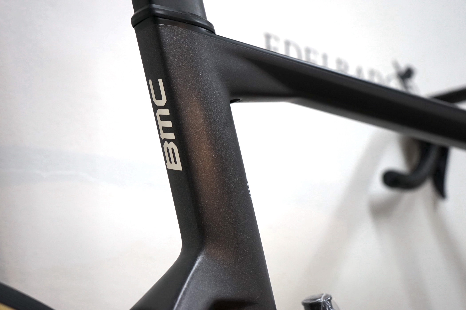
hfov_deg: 46.4
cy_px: 155
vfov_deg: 31.8
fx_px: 543
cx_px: 233
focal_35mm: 42
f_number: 5.6
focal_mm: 42
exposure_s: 1/60
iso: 1000
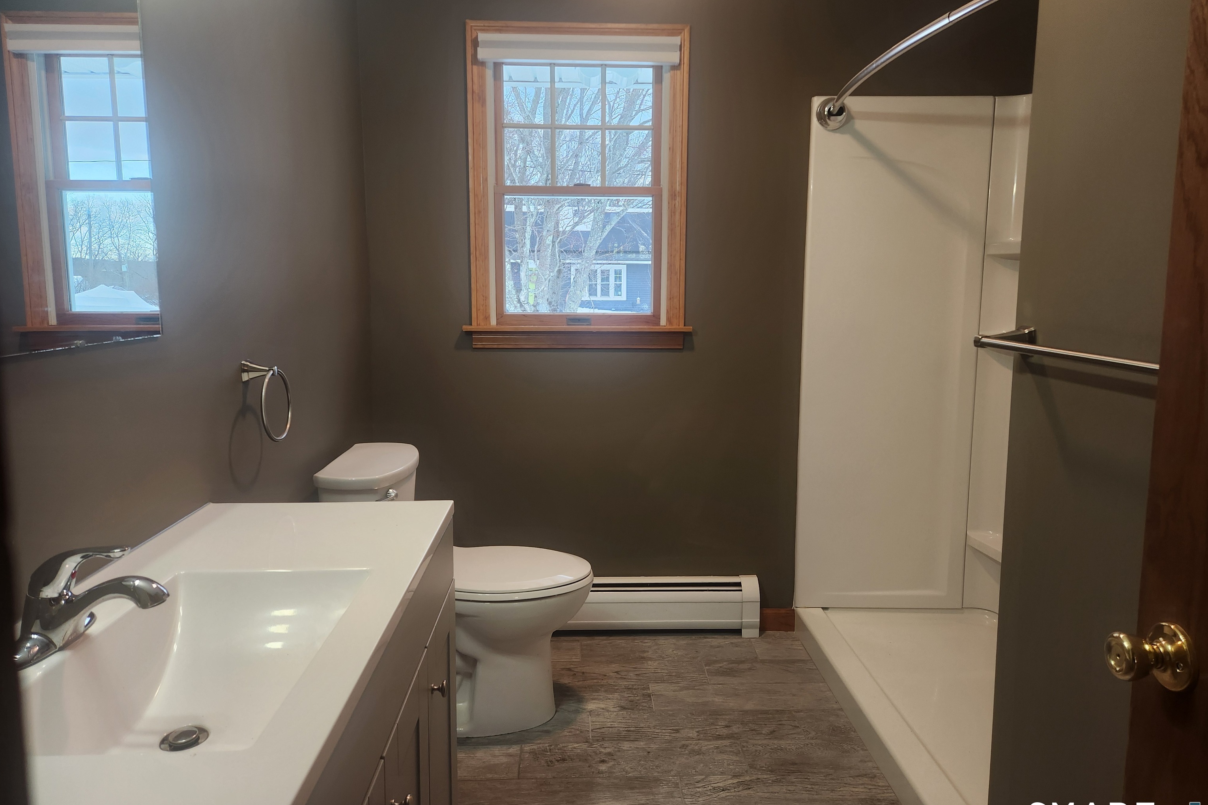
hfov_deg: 73.7
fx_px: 805
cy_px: 380
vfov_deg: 53.1
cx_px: 603
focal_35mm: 24
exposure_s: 1/120
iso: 125
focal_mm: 5.4
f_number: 1.8
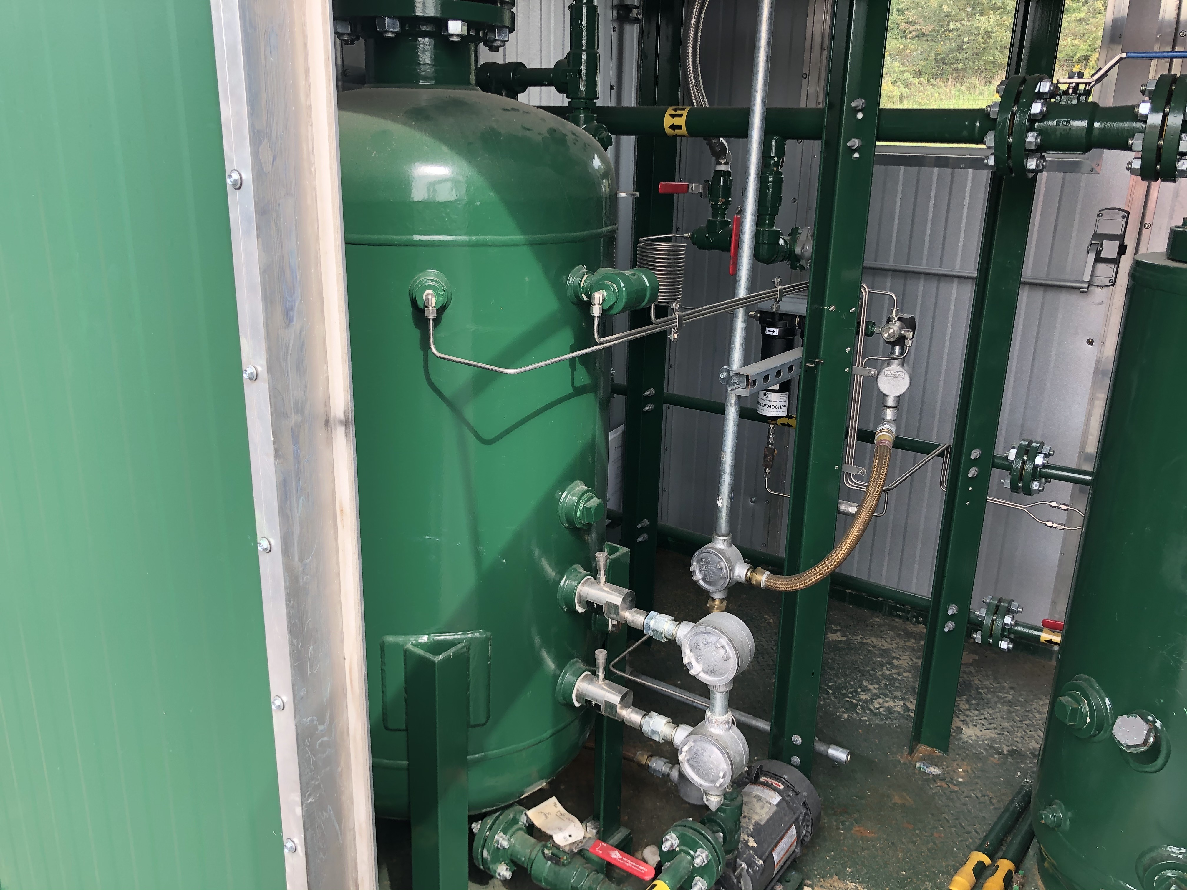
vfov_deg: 49.7
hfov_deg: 63.4
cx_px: 594
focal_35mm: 28
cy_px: 445
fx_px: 960
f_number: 1.8
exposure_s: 1/150
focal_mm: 3.99
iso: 20
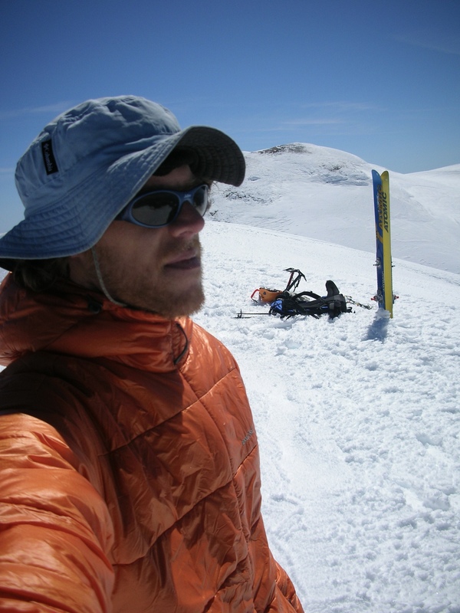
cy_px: 306
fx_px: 620
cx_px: 230
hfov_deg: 40.7
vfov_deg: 52.6
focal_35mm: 35
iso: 50
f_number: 8.5
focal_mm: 5.8
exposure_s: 1/250
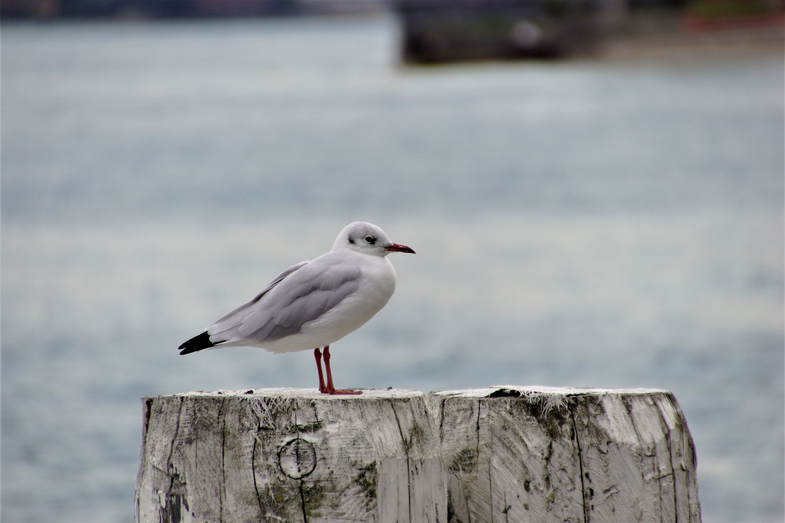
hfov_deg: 4.9
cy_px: 262
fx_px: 9158
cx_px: 392
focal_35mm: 420
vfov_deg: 3.3
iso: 160
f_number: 6.3
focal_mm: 280
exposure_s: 1/500
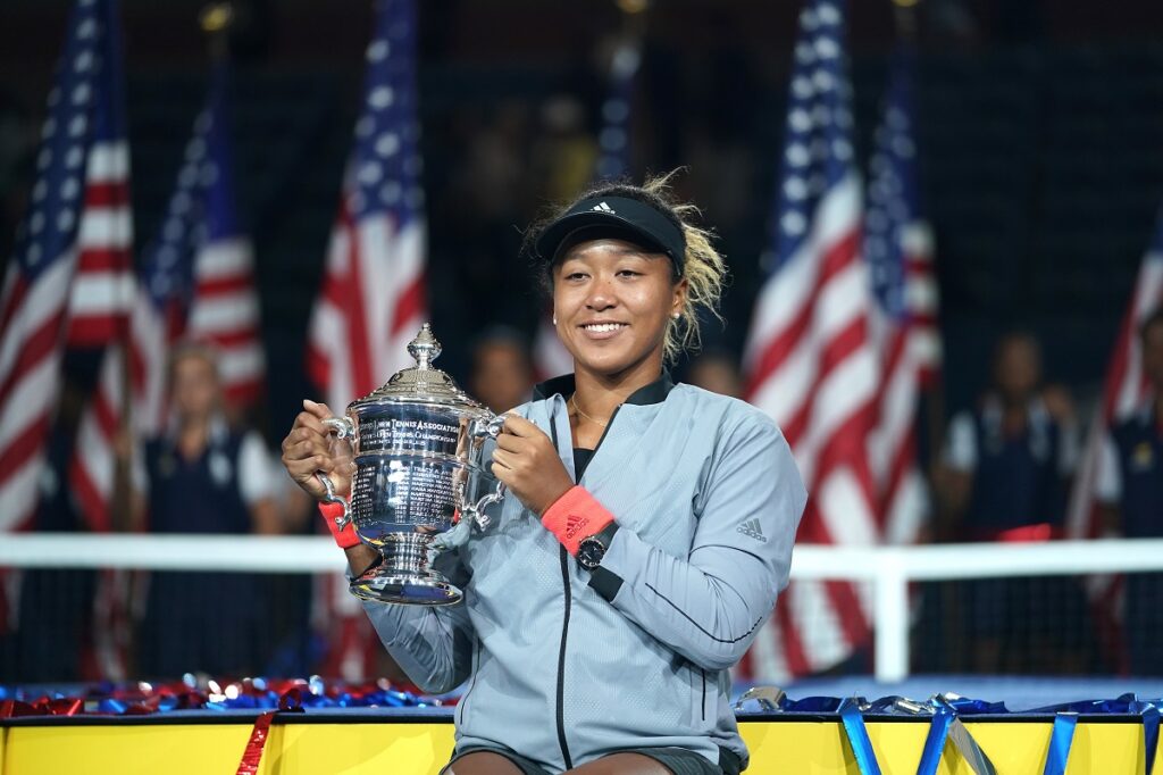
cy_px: 388
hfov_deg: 13.3
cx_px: 582
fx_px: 5005
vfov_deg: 8.8
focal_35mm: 155
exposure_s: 1/1250
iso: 1250
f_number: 2.8
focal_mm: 155
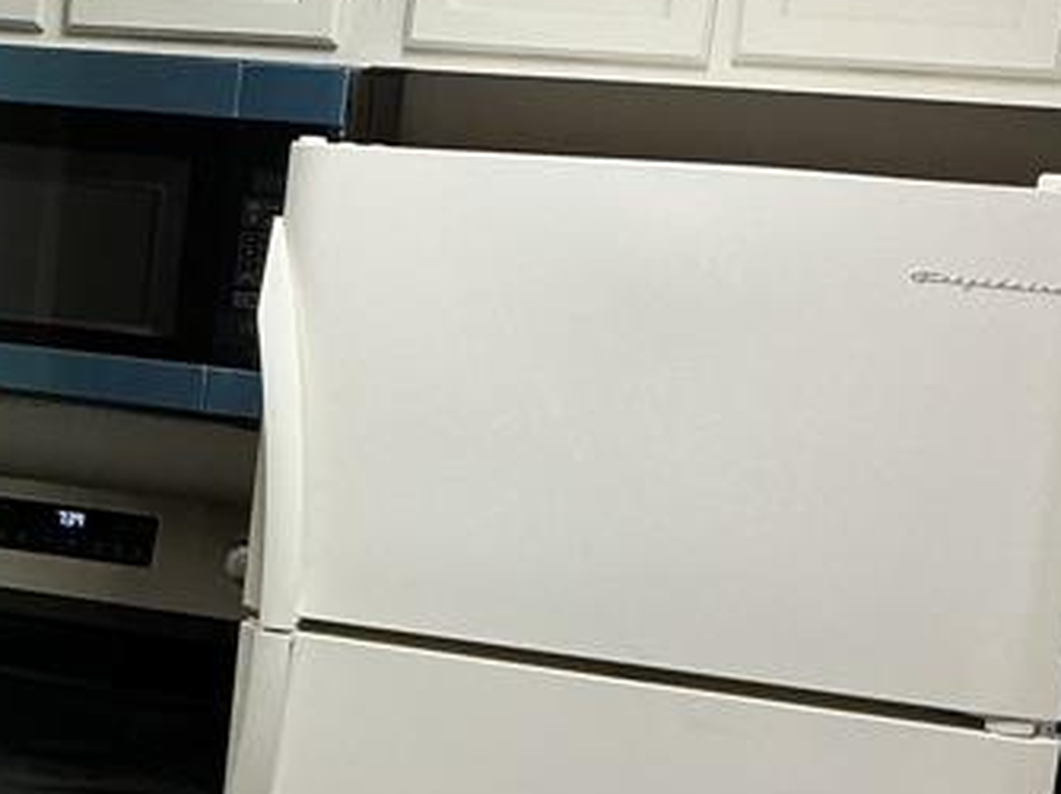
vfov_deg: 16.5
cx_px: -295
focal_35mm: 89
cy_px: 511
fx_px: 2726
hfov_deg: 20.3
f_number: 1.8
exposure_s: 1/60
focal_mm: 3
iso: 100
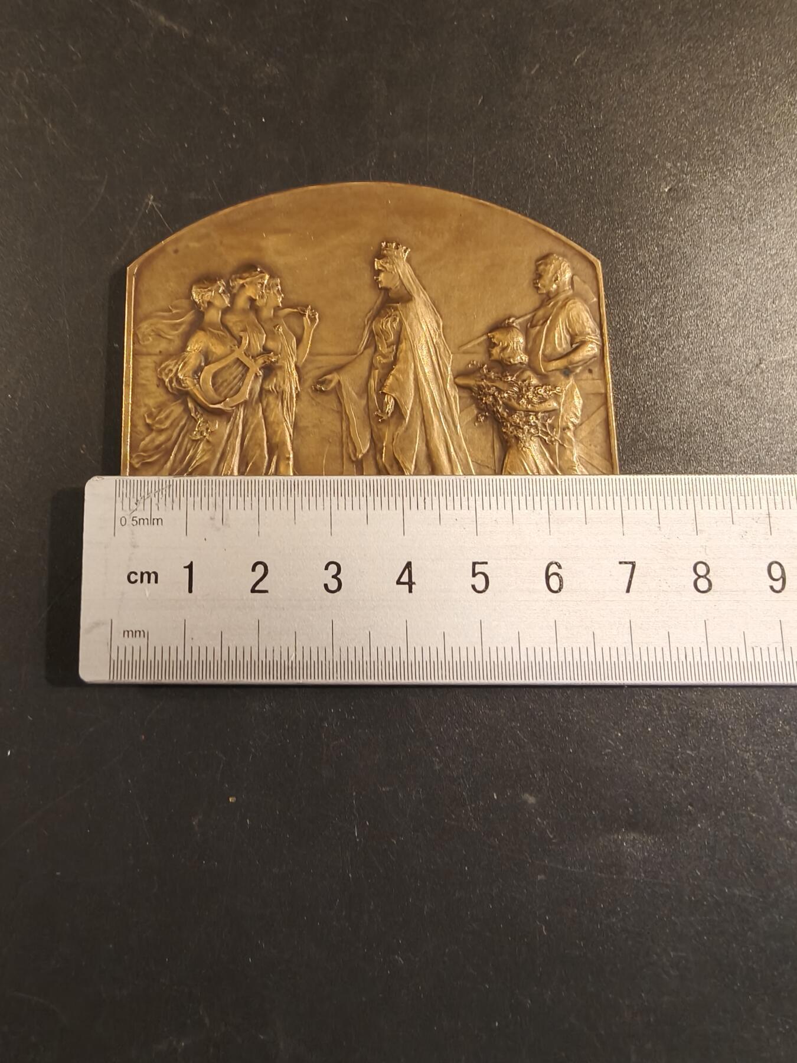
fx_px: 706
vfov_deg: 73.9
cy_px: 532
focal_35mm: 23
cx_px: 398
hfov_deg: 58.9
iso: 320
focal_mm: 2.32
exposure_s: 1/50
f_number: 2
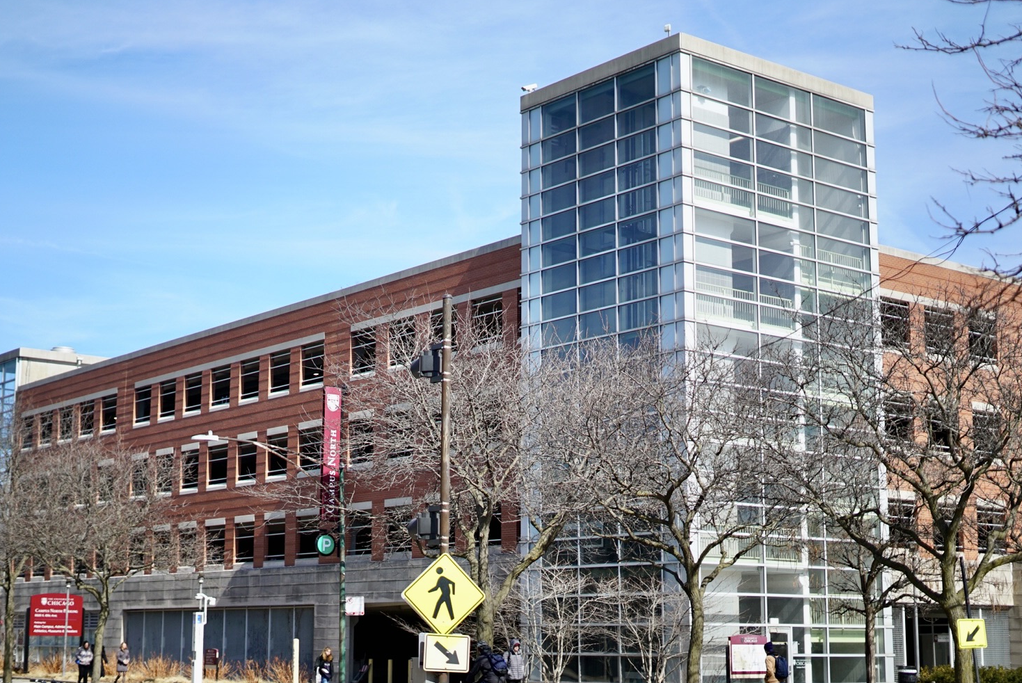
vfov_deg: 24.7
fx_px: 1563
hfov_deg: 36.2
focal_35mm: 55
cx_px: 497
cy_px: 346
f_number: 1.8
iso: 400
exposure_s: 1/8000
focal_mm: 50
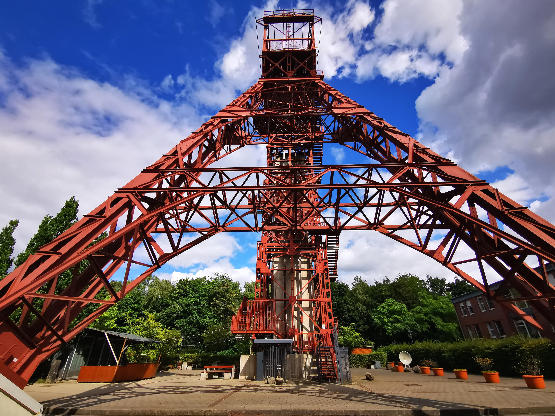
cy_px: 208
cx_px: 278
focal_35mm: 16
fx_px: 257
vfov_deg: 78.1
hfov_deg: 94.5
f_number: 2.2
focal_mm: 2.35
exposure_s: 1/1151
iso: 50
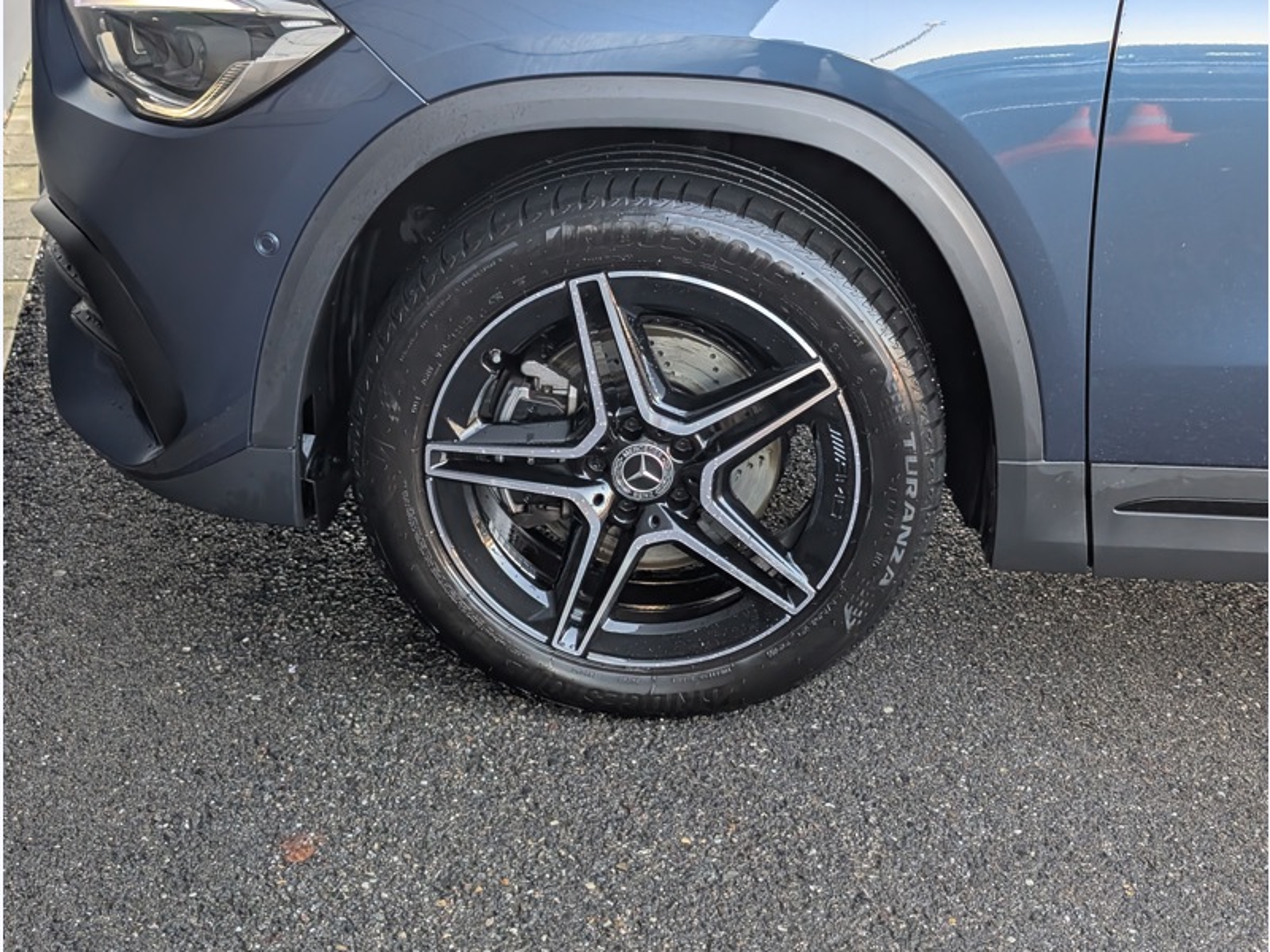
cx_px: 635
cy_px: 476
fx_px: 1798
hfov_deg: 38.9
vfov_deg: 29.7
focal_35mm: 49
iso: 348
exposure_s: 1/349
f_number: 1.68
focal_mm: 6.9
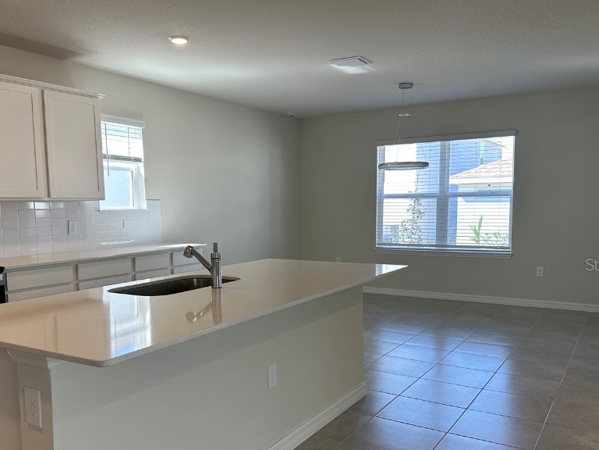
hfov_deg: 56.6
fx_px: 554
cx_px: 260
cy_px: 264
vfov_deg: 44.0
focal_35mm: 32
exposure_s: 1/165
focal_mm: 6.86
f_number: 1.78
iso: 80
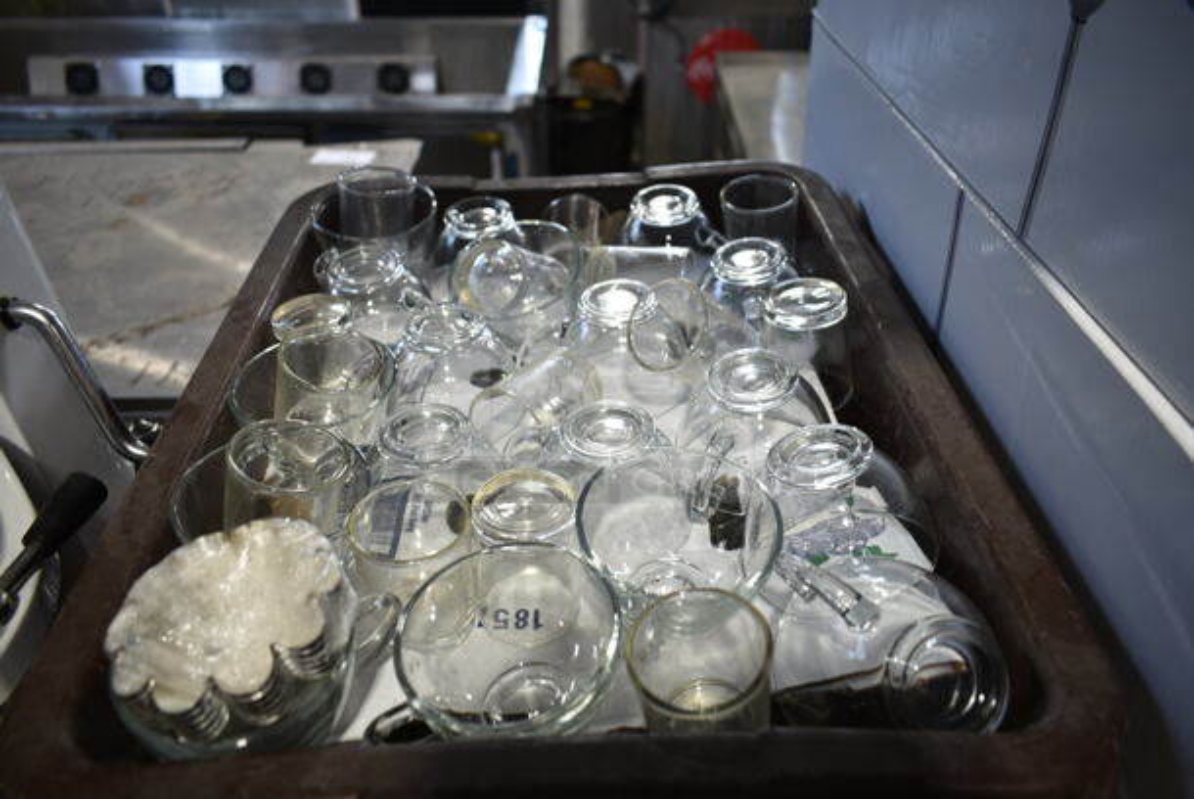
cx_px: 597
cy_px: 400
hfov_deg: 67.3
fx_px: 896
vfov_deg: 48.0
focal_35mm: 27
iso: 100
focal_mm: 18
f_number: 3.5
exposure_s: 1/40
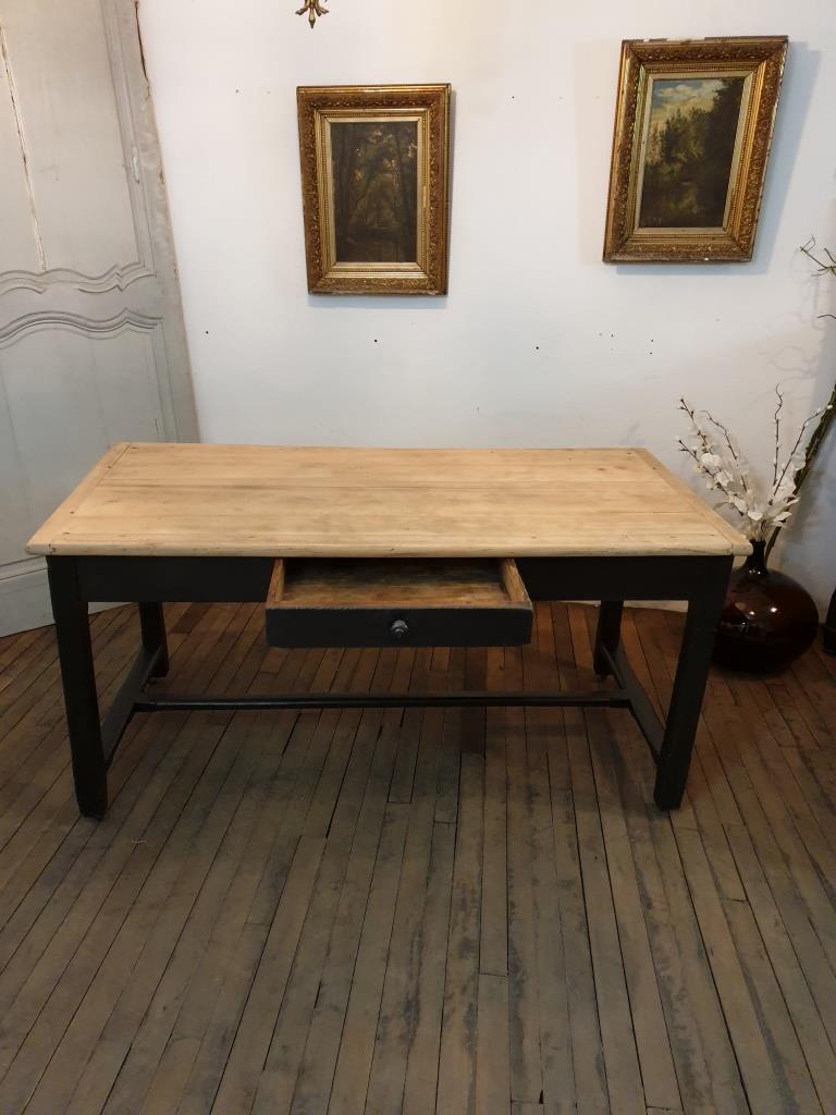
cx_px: 418
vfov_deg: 67.3
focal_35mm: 26
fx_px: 837
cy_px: 558
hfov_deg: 53.1
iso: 320
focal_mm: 4.3
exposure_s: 1/50
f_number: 1.5
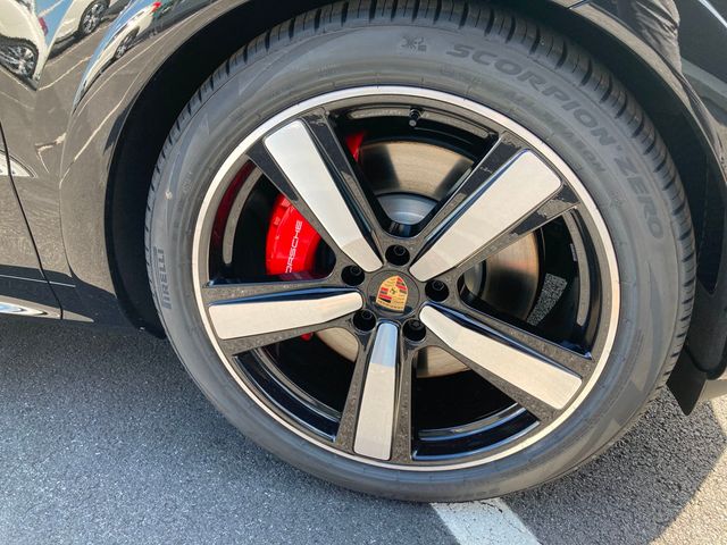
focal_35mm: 28
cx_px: 364
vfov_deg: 49.7
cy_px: 272
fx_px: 588
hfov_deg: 63.4
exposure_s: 1/121
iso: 25
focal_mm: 3.99
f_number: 1.8
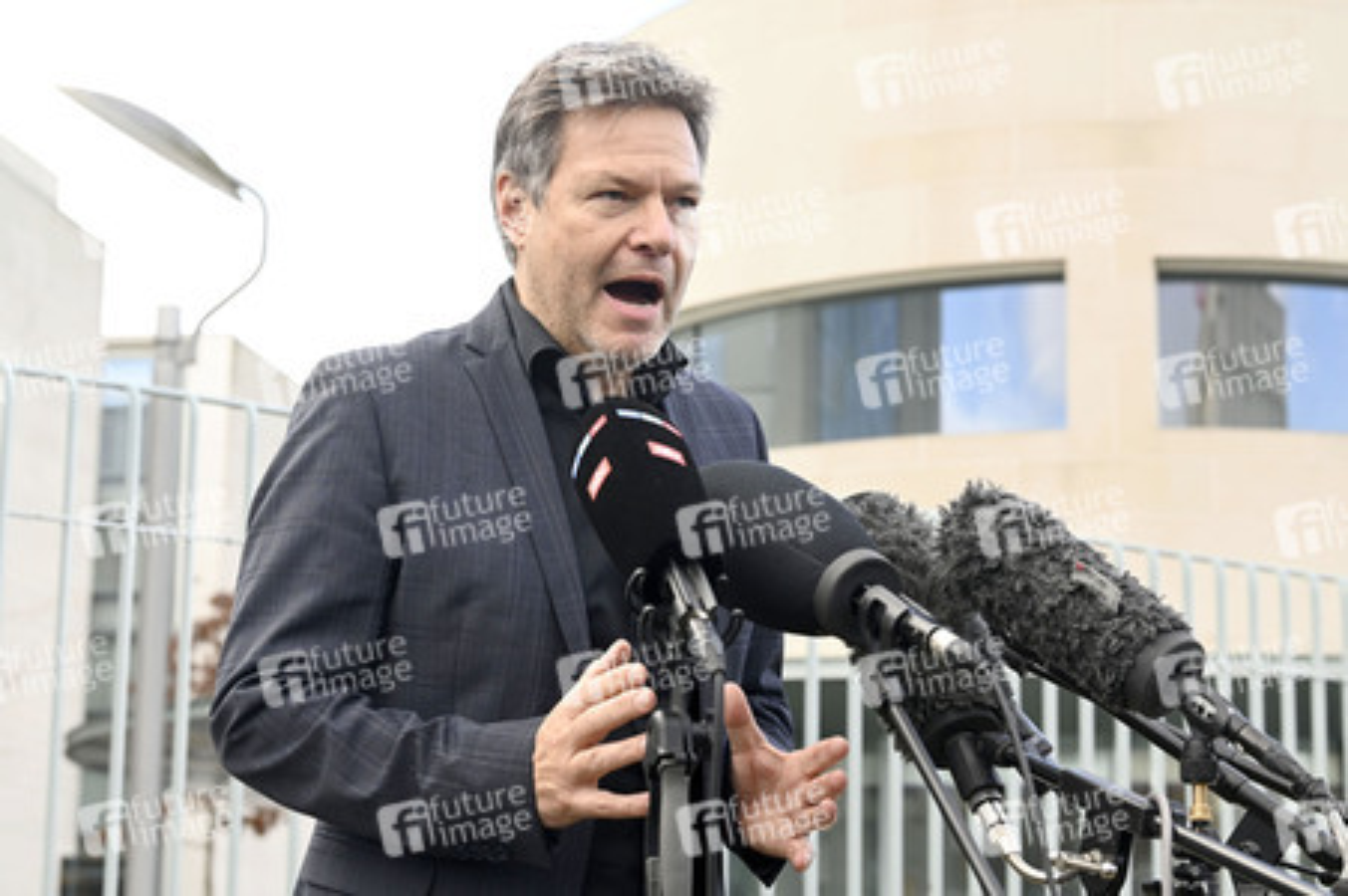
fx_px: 2619
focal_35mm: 70
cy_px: 448
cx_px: 674
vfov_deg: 19.4
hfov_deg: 28.9
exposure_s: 1/500
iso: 1250
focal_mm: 70
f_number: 7.1
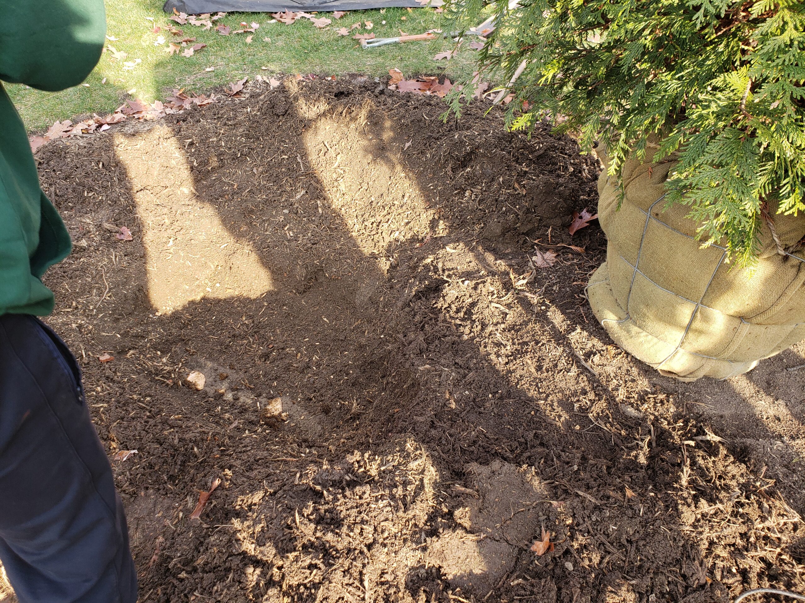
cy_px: 302
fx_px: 605
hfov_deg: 67.3
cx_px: 402
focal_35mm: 26
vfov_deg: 53.1
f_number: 2.4
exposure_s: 1/100
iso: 50
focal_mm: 4.3
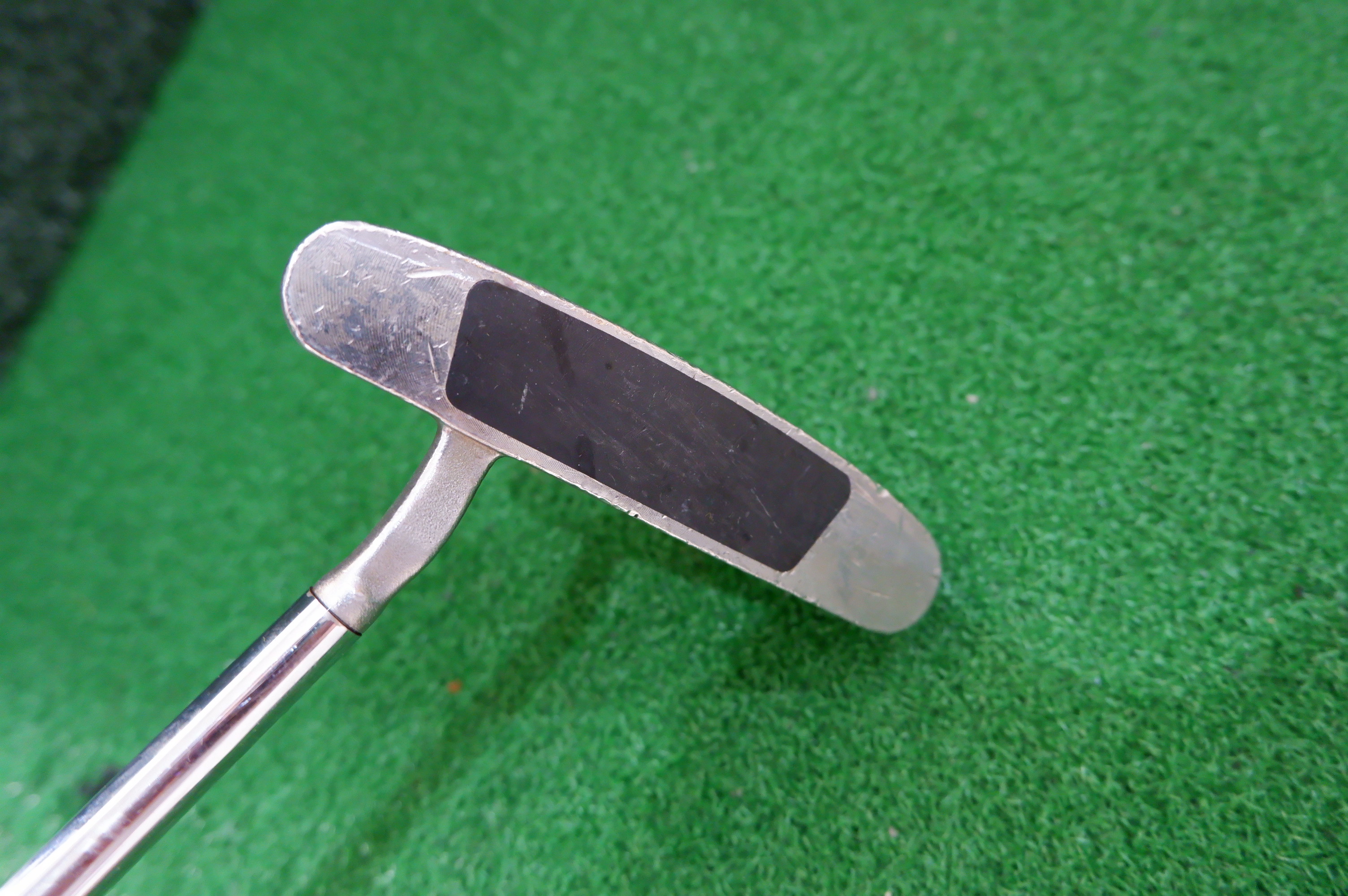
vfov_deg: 55.0
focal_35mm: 23
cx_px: 674
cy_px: 448
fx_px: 860
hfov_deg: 76.1
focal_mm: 15.2
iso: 3200
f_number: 4
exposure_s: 1/34
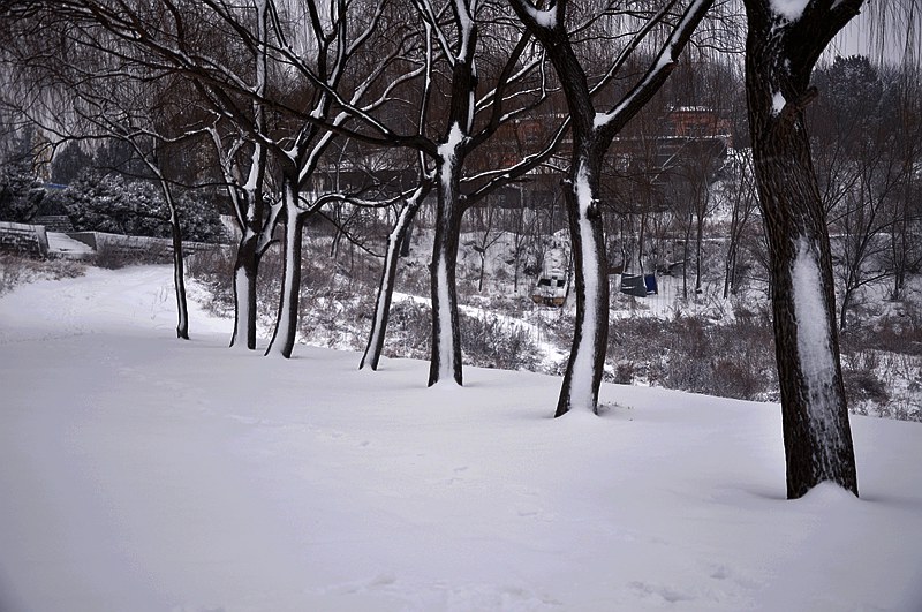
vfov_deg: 28.0
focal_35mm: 48
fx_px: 1228
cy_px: 306
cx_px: 461
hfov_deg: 41.2
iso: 250
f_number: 4.2
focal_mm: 32
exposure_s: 1/30
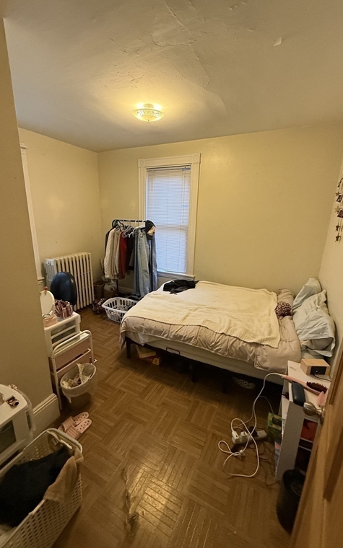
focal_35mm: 15
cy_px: 273
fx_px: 224
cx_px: 172
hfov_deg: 74.8
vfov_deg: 101.5
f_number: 2.2
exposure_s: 1/60
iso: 500
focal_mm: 2.22
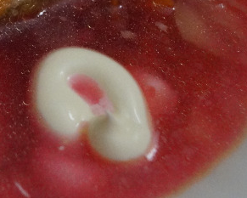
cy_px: 4
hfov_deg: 19.8
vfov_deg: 16.1
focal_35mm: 94
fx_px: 687
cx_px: 8
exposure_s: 1/160
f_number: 3.5
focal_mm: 18
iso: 3200
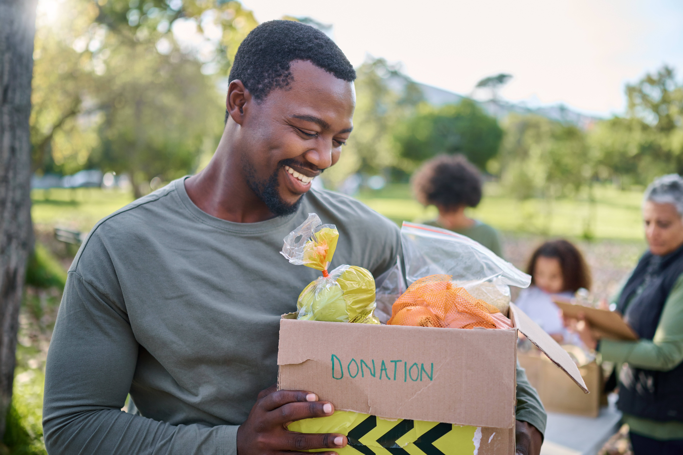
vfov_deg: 37.9
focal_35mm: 35
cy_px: 228
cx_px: 342
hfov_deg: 54.4
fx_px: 664
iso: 200
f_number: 1.8
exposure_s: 1/800
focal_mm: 35
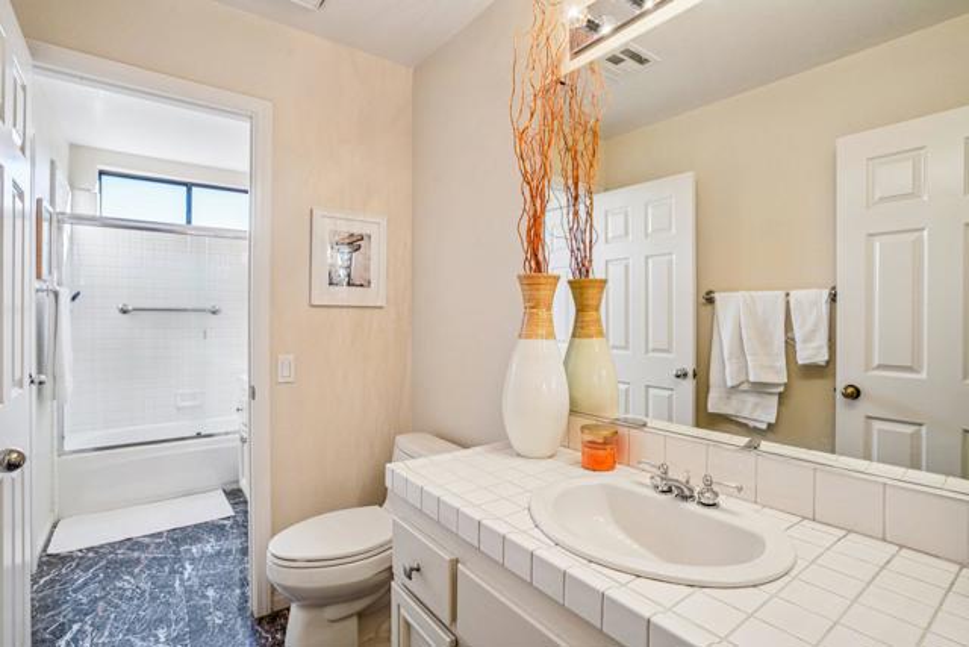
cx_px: 484
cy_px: 324
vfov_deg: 70.5
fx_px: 458
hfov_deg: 93.3
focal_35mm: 17
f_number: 8
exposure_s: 1/25
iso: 400
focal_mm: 17
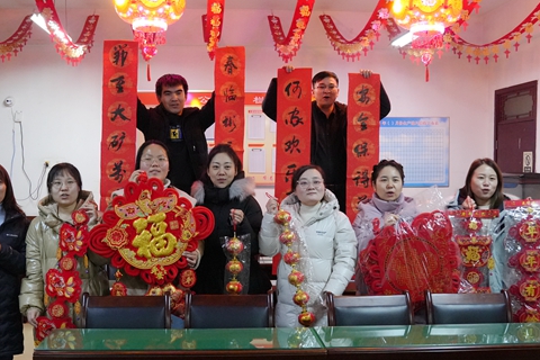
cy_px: 163
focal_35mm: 30
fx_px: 450
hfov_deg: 61.7
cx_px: 238
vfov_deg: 43.6
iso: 6400
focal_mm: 24
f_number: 4
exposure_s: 1/160
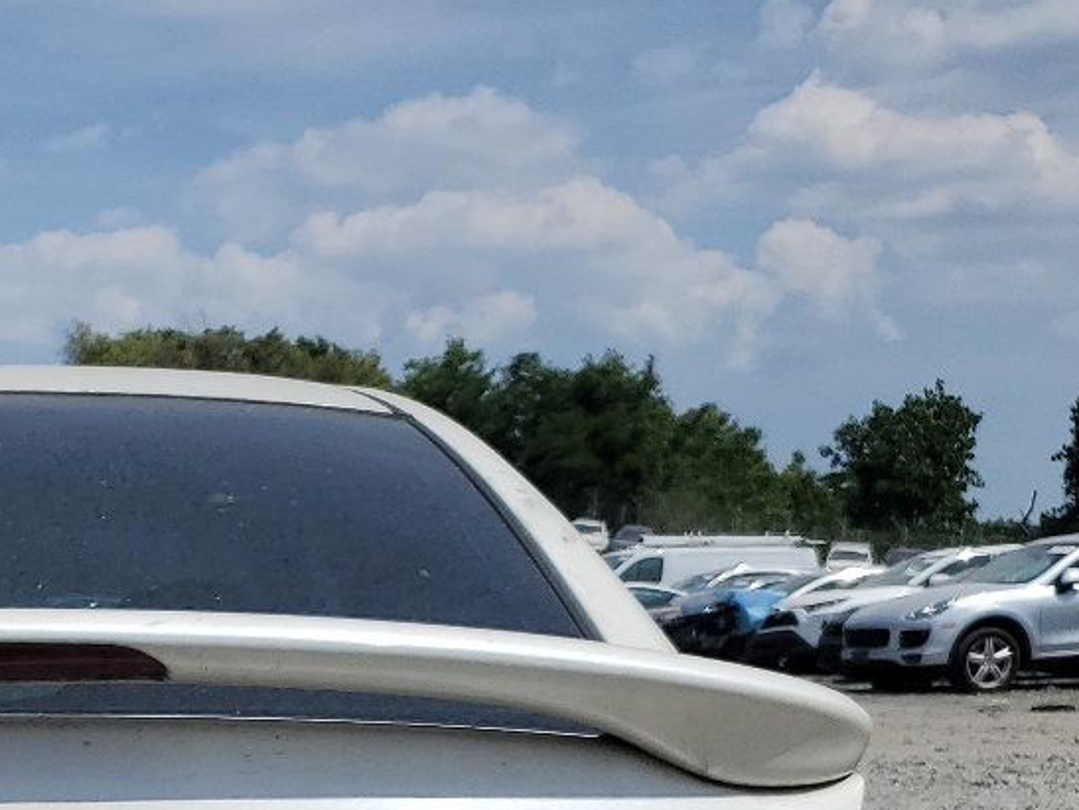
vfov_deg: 17.6
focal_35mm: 76
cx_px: -201
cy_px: 1171
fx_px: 2371
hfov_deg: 23.5
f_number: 1.5
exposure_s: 1/10000
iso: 51
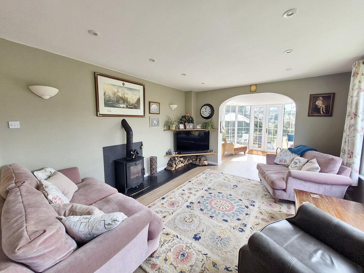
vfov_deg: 89.9
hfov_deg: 106.2
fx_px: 137
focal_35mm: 13
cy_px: 136
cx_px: 182
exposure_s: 1/143
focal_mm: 1.7
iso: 50
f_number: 2.2
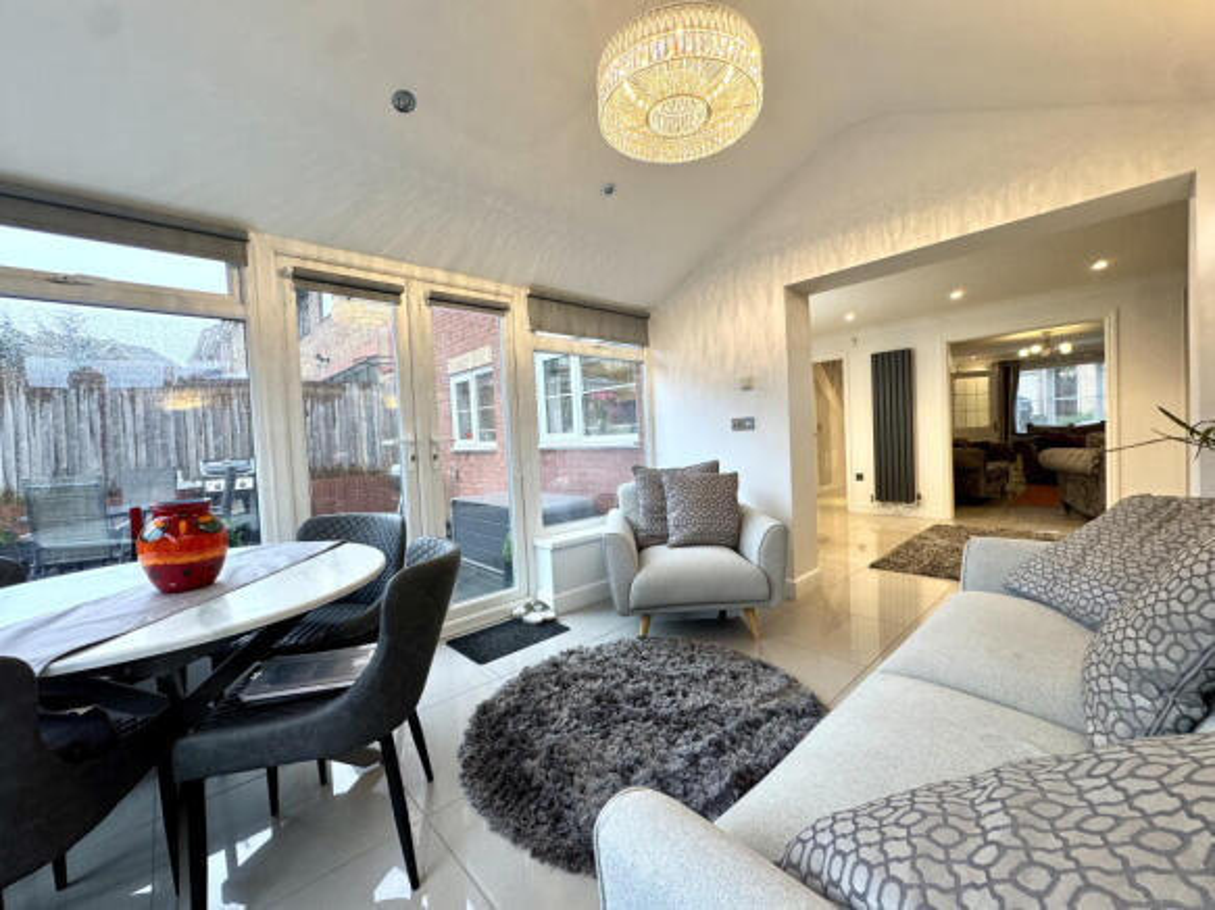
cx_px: 608
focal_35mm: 14
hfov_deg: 102.1
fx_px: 491
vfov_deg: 85.7
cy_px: 455
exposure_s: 1/100
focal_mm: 2.22
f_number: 2.2
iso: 160
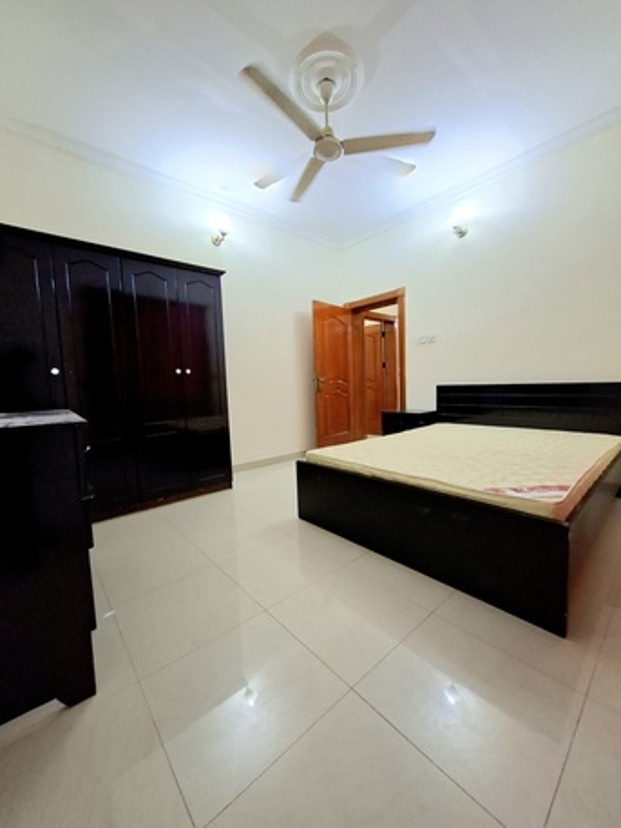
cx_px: 310
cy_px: 414
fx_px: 311
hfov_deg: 89.9
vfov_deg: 106.2
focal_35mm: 13
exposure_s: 1/24
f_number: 2.2
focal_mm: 1.74
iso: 200
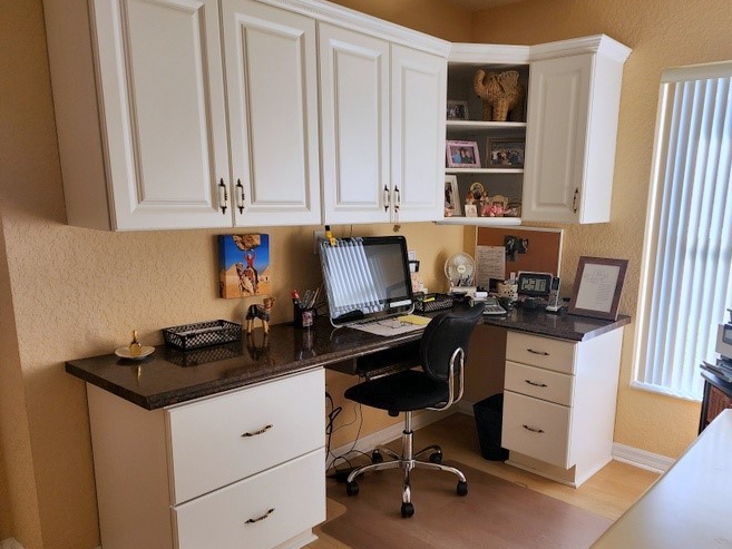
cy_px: 320
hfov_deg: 62.8
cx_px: 445
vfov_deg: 49.6
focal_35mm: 28
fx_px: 592
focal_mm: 6.4
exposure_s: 1/180
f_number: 1.8
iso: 50
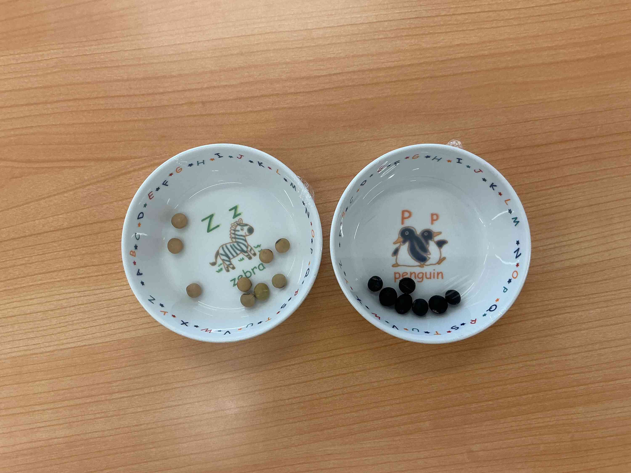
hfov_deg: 61.7
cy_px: 236
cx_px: 316
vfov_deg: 48.2
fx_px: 529
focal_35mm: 29
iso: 32
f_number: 1.8
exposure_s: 1/120
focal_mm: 3
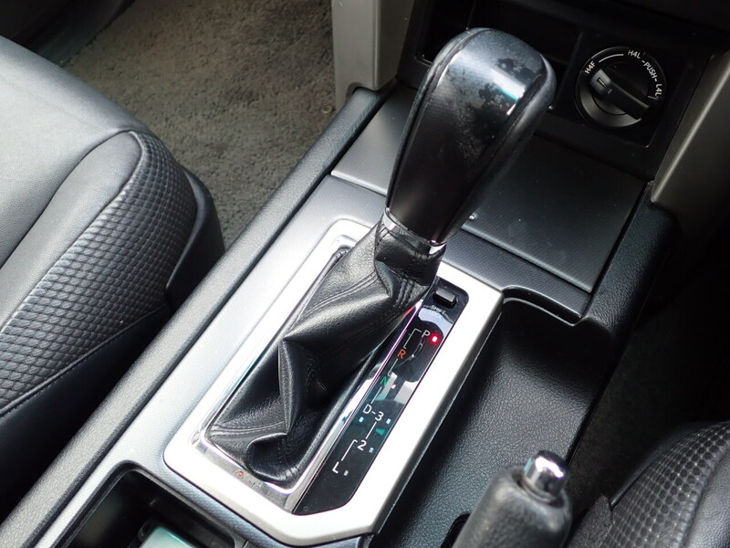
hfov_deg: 60.0
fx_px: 633
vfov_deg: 46.8
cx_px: 365
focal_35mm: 30
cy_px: 274
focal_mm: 5.4
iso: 200
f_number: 2.3
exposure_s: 1/60
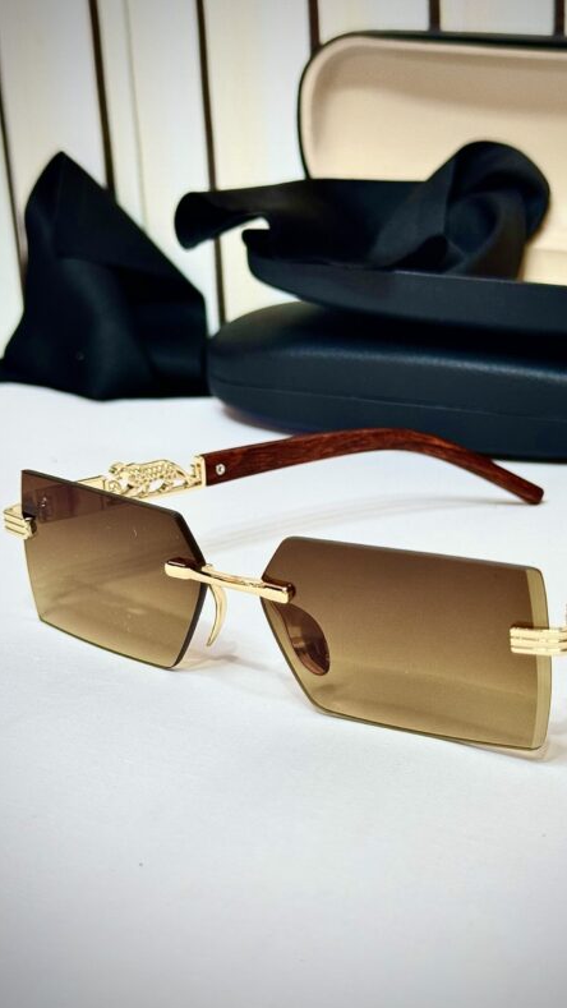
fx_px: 1416
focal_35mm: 53
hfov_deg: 22.6
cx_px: 338
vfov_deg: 39.2
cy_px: 510
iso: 200
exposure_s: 1/33
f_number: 1.78
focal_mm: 6.76
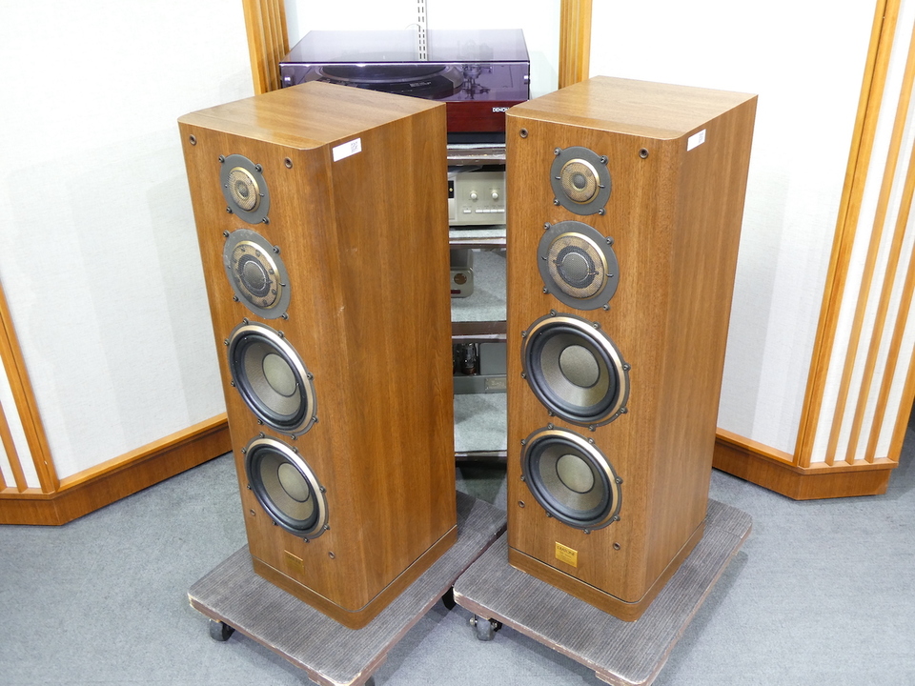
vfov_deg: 42.9
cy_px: 343
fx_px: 872
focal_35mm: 33
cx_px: 458
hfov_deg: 55.4
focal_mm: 5.8
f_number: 3.6
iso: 200
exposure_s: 1/3.2
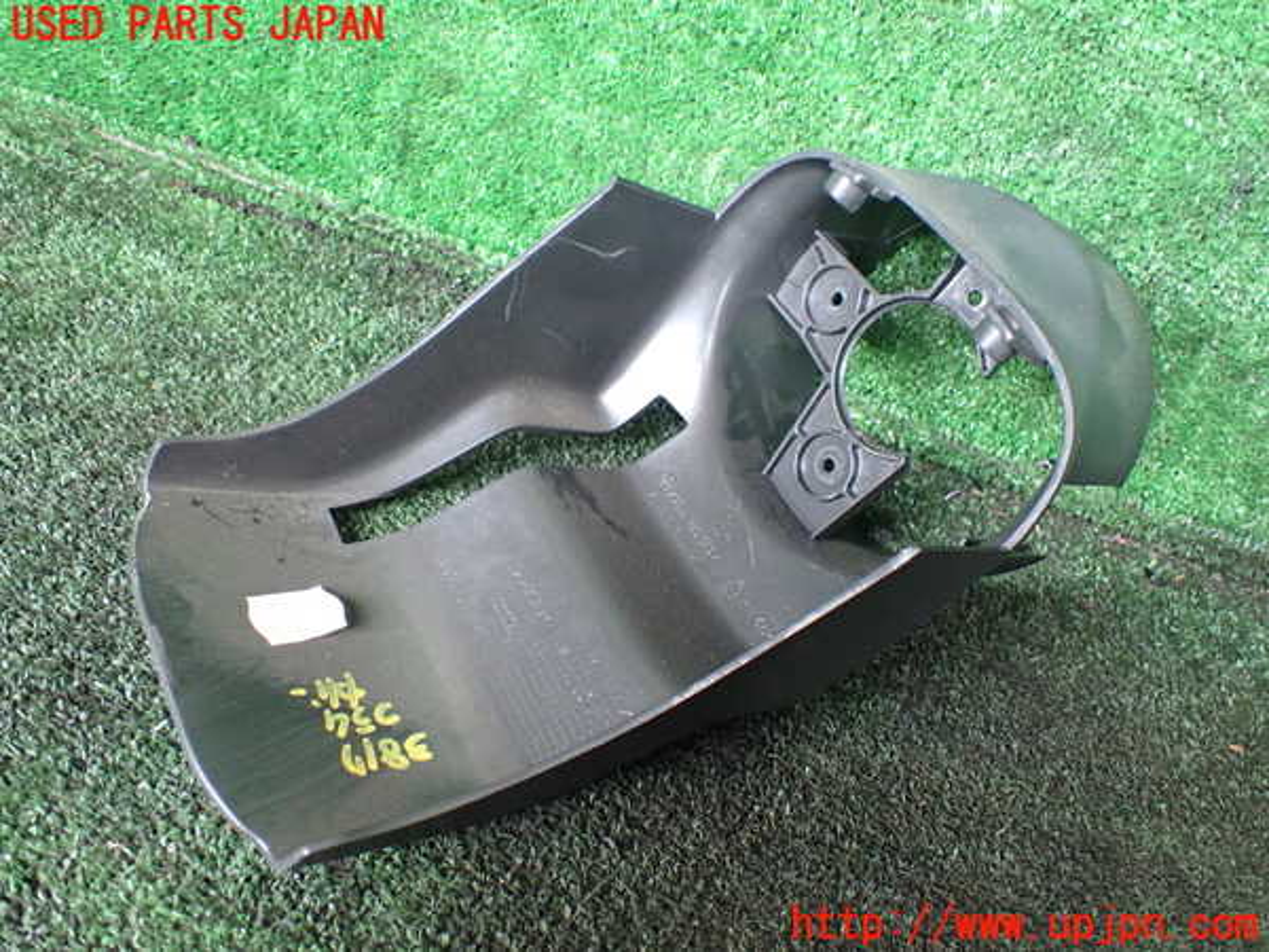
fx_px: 1100
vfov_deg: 46.8
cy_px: 476
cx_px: 634
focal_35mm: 30
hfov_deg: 60.0
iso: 800
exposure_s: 1/50
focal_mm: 5.4
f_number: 2.3
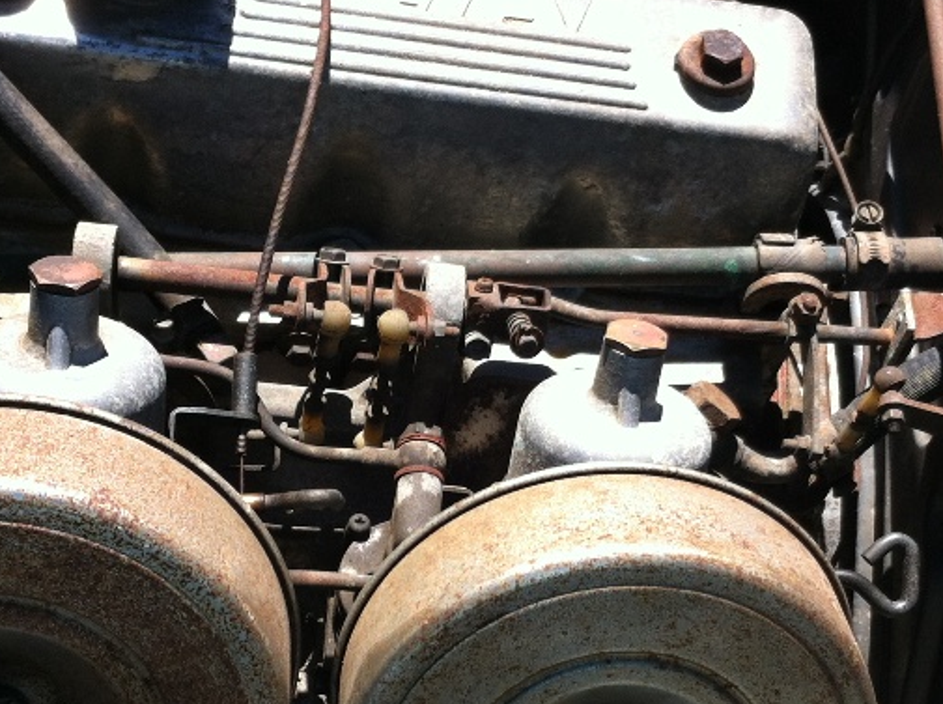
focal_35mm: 71
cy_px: 505
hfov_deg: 27.4
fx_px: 1931
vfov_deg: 20.5
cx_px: 469
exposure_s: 1/559
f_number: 2.8
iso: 80
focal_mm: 3.85
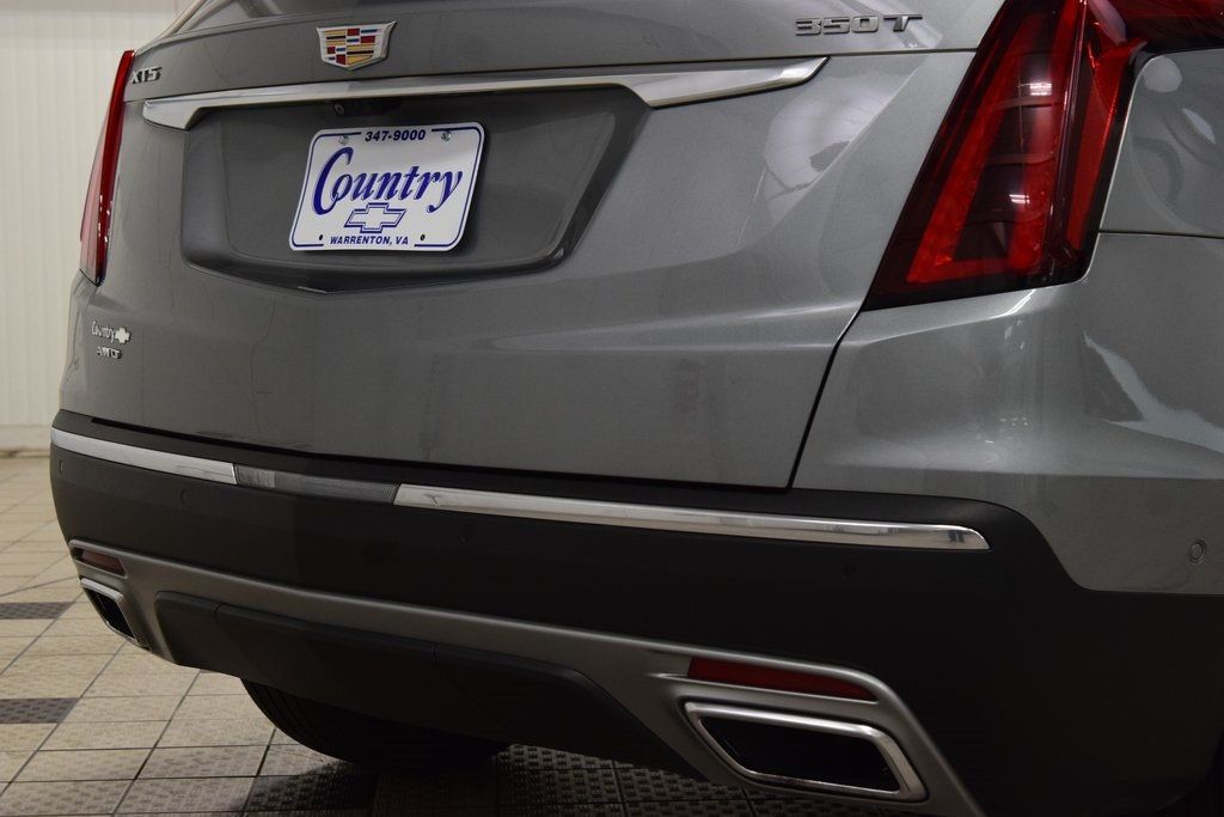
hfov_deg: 33.4
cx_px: 612
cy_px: 408
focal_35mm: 60
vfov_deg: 22.6
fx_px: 2040
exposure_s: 1/60
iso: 1600
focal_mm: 40
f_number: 6.3
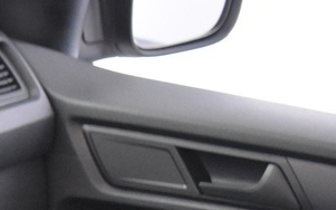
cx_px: -380
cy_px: 503
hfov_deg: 12.2
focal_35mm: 148
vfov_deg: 8.2
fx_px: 1355
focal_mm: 18
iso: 3200
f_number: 3.5
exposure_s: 1/20
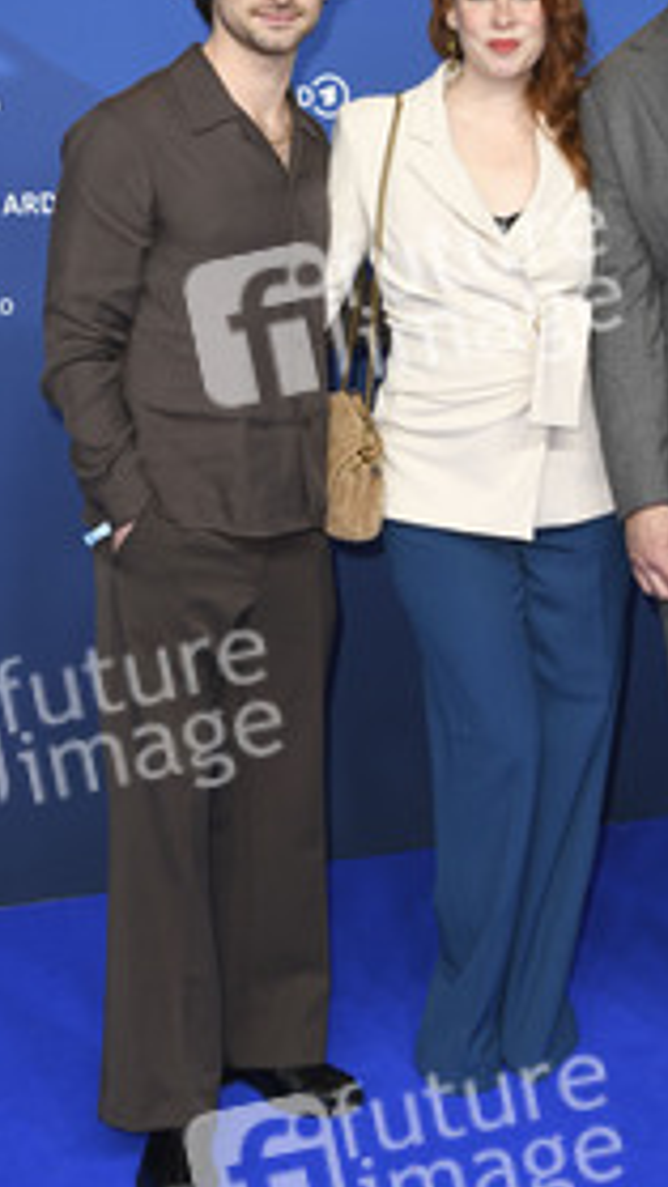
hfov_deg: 16.6
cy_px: 519
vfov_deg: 29.3
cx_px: 528
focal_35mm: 72
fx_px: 2267
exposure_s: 1/320
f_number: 4
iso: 800
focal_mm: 48
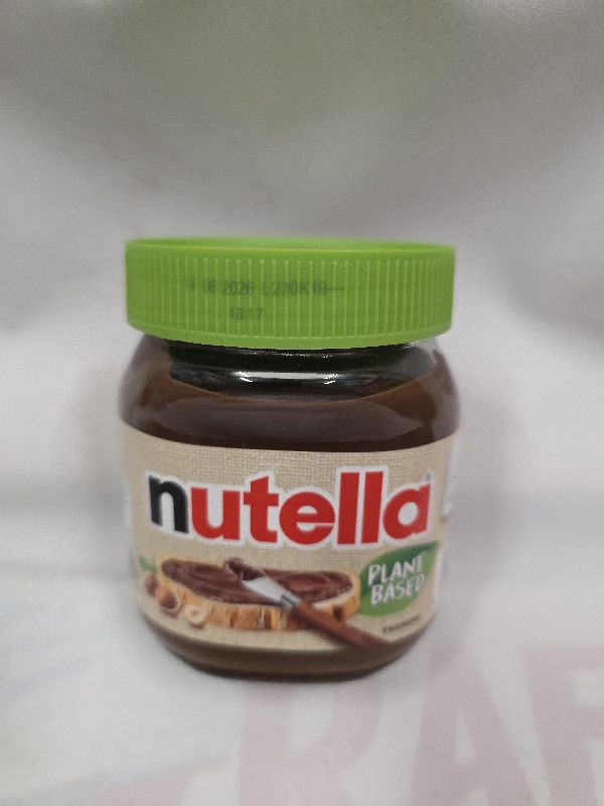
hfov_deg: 58.9
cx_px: 302
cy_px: 403
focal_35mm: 23
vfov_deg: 73.9
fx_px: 535
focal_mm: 6.3
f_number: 1.7
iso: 400
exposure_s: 1/101
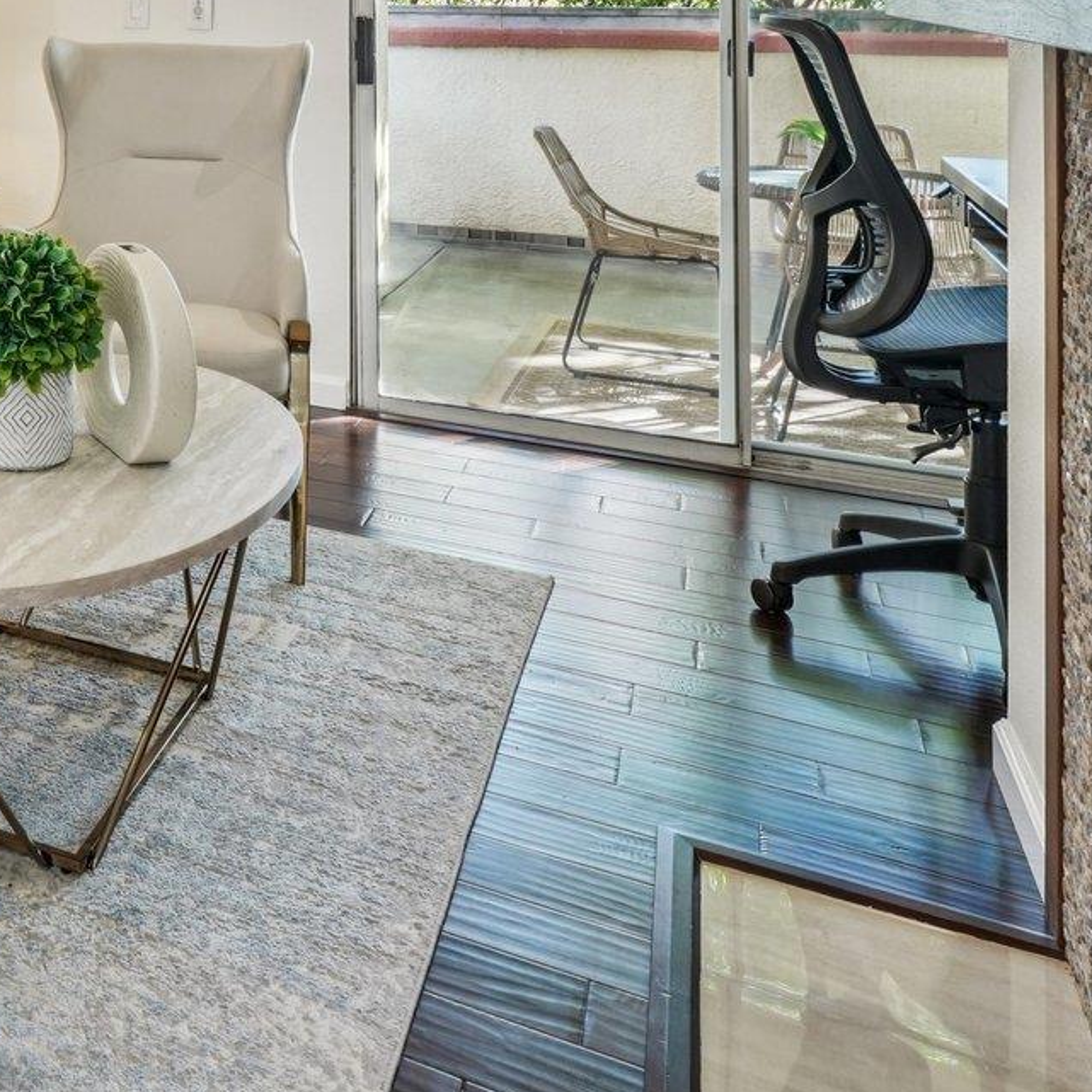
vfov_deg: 38.4
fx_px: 1356
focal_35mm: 38
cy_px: -26
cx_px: -162
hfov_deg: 35.9
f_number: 8
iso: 800
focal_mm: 14
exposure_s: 1/40
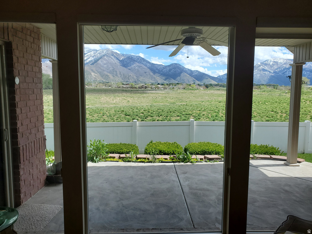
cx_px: 156
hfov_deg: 67.3
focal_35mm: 26
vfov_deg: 53.1
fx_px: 234
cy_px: 117
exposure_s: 1/800
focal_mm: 4.3
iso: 50
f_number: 2.4
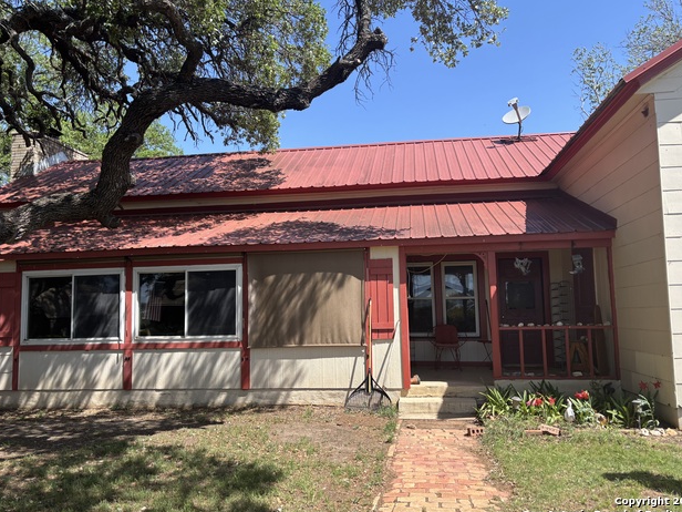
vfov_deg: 51.4
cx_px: 349
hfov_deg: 65.3
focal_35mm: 27
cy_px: 255
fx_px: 532
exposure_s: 1/1845
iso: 50
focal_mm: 5.96
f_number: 1.6
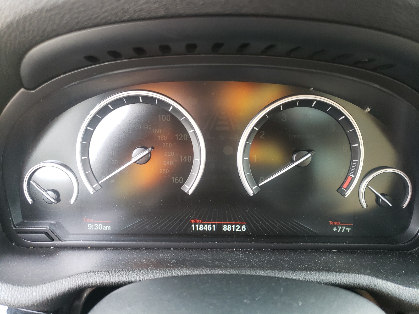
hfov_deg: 67.3
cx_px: 210
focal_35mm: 26
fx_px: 315
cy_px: 157
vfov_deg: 53.1
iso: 112
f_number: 1.5
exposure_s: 1/60.2
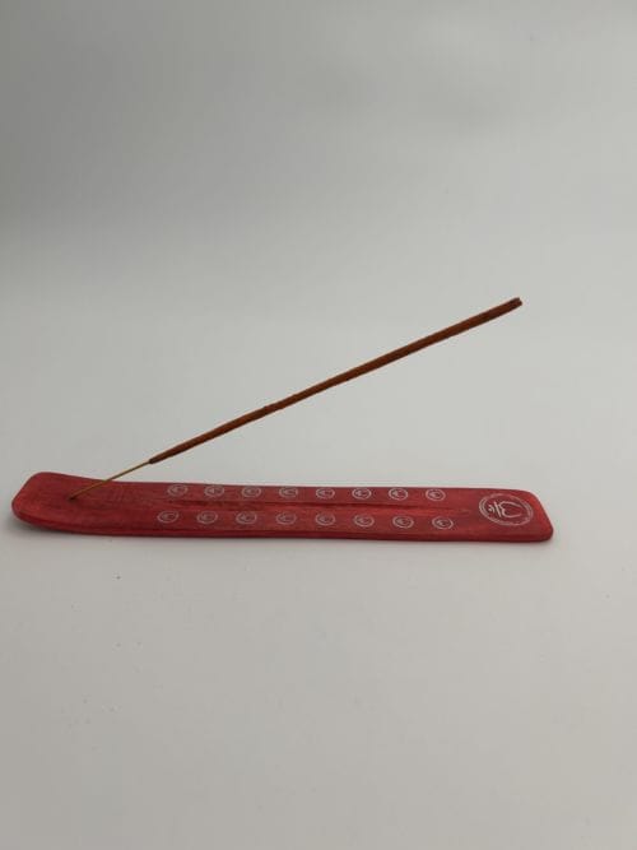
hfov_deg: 53.0
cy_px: 425
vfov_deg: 67.3
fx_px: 638
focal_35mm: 26
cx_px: 318
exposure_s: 1/1196
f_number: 1.5
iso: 50
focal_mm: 5.7
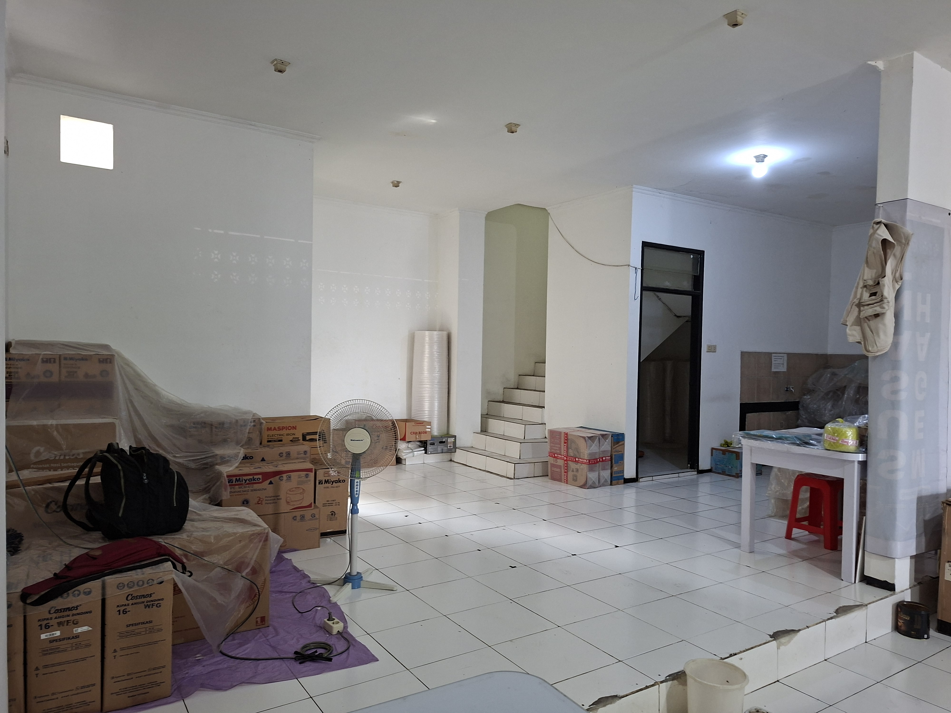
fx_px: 632
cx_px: 476
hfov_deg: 73.9
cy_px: 356
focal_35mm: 23
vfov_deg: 58.9
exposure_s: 1/33
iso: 400
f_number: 1.8
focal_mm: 5.54
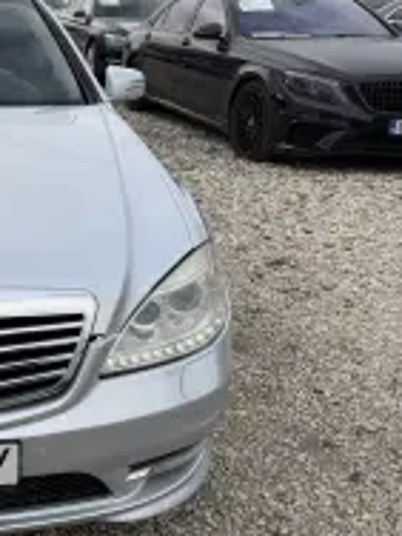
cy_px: 259
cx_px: -91
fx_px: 712
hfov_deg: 27.4
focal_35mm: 46
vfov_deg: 41.2
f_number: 1.78
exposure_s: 1/831
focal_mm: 6.76
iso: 80
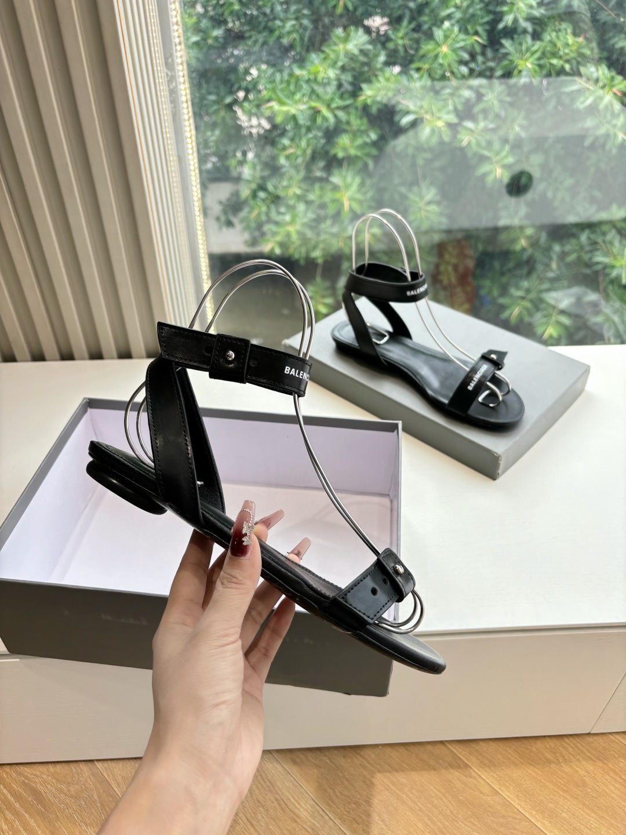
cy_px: 418
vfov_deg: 67.3
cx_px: 313
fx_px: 627
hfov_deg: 53.1
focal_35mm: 26
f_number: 1.6
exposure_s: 1/207
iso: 50
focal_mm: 5.96
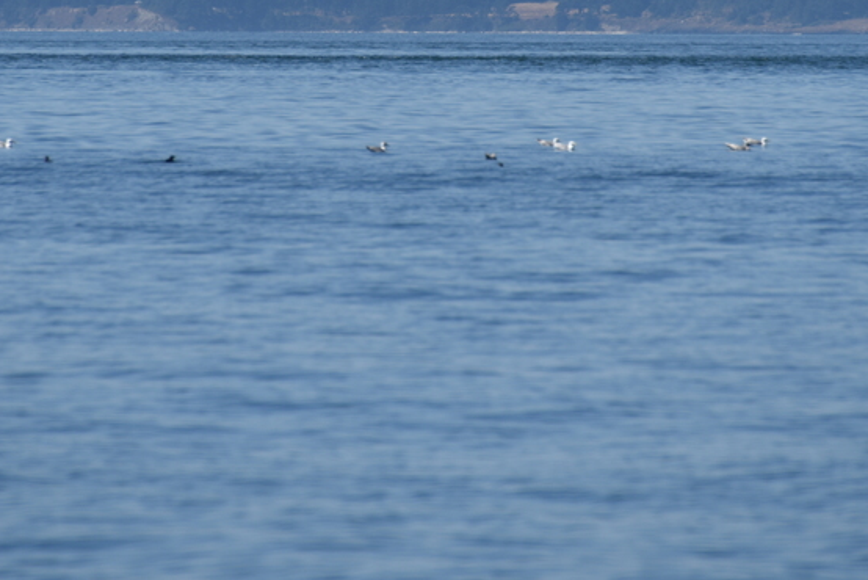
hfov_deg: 3.0
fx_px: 16717
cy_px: -5
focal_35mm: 693
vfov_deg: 2.0
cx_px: 392
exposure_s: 1/640
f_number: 7.1
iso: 100
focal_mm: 300
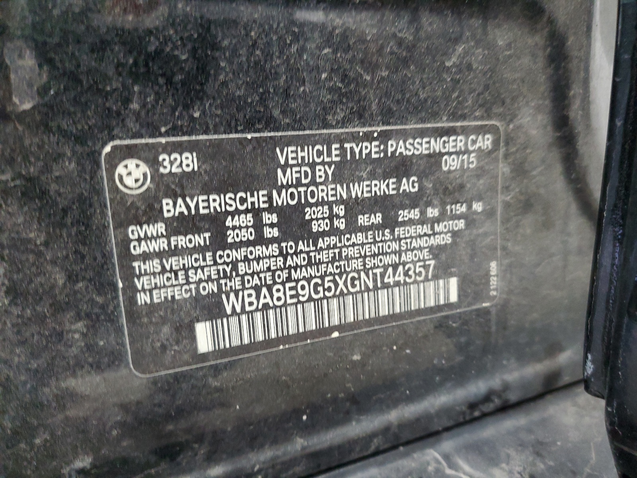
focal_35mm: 26
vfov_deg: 53.1
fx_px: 478
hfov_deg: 67.3
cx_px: 318
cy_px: 239
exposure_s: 1/30
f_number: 1.5
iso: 284
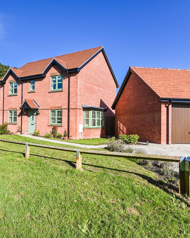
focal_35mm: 27
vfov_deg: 64.1
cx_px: 64
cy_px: 119
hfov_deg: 52.2
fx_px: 190
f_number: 8
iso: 400
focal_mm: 19
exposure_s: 1/2000
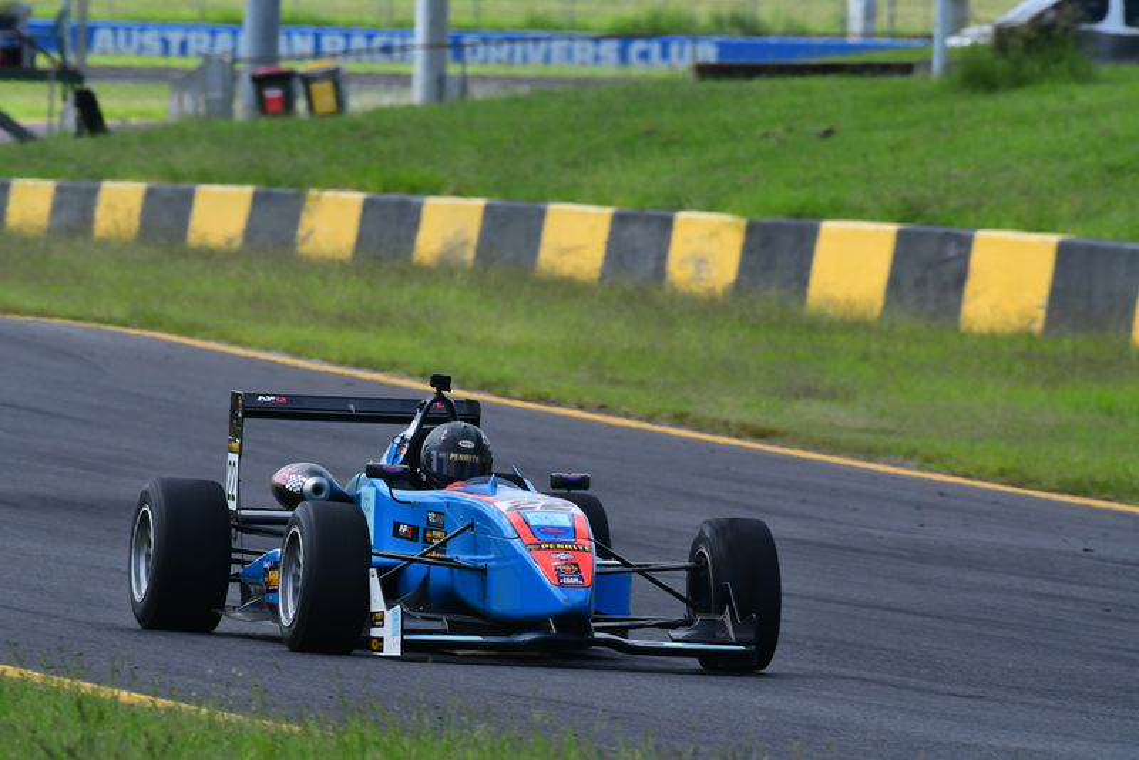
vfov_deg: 1.8
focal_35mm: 750
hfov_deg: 2.7
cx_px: 570
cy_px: 380
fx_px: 23736
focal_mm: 500
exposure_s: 1/640
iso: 800
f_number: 13
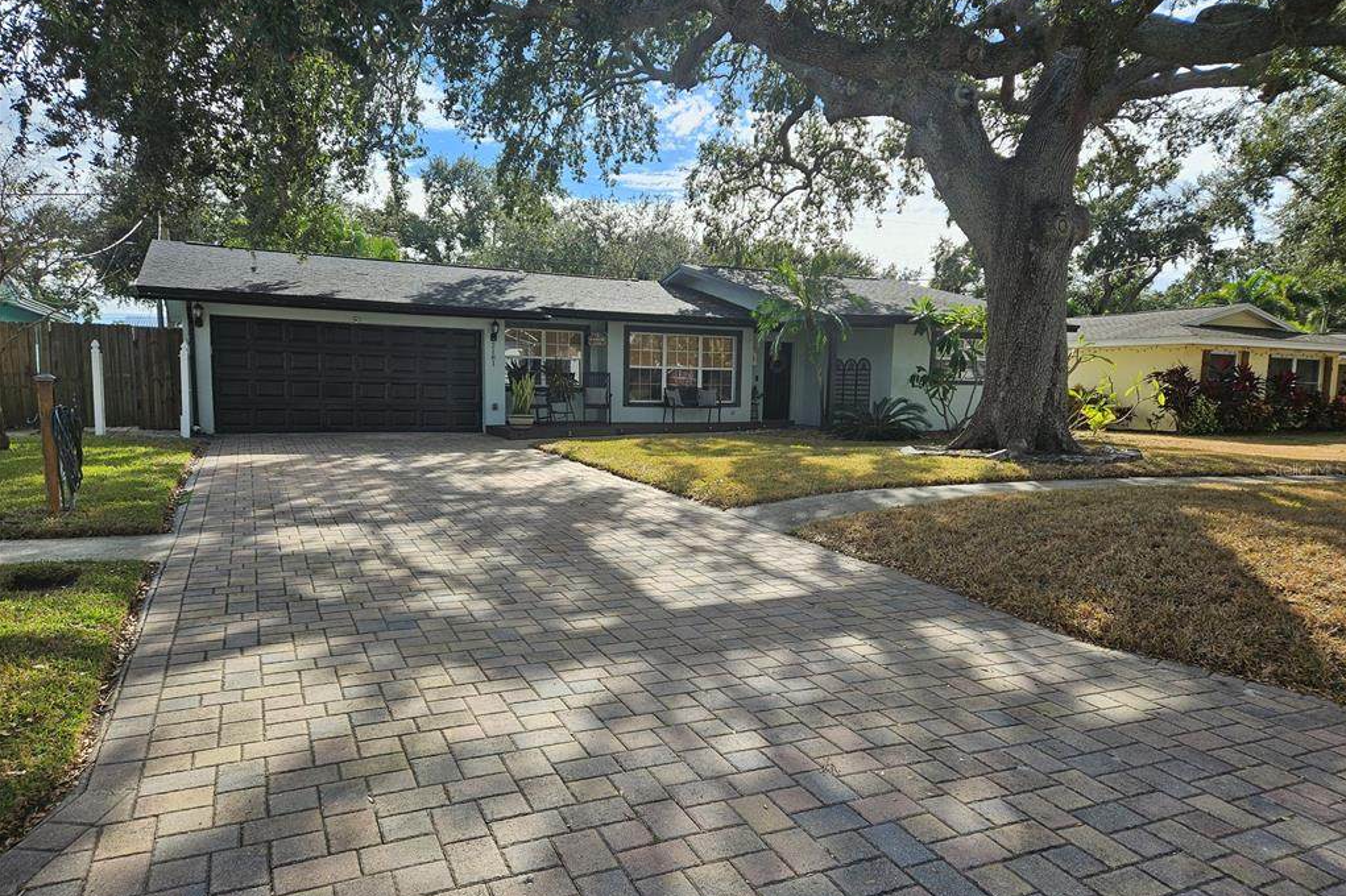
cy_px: 469
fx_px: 897
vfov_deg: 53.1
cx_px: 674
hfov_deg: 73.8
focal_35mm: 24
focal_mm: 5.4
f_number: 1.8
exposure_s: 1/1255
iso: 25
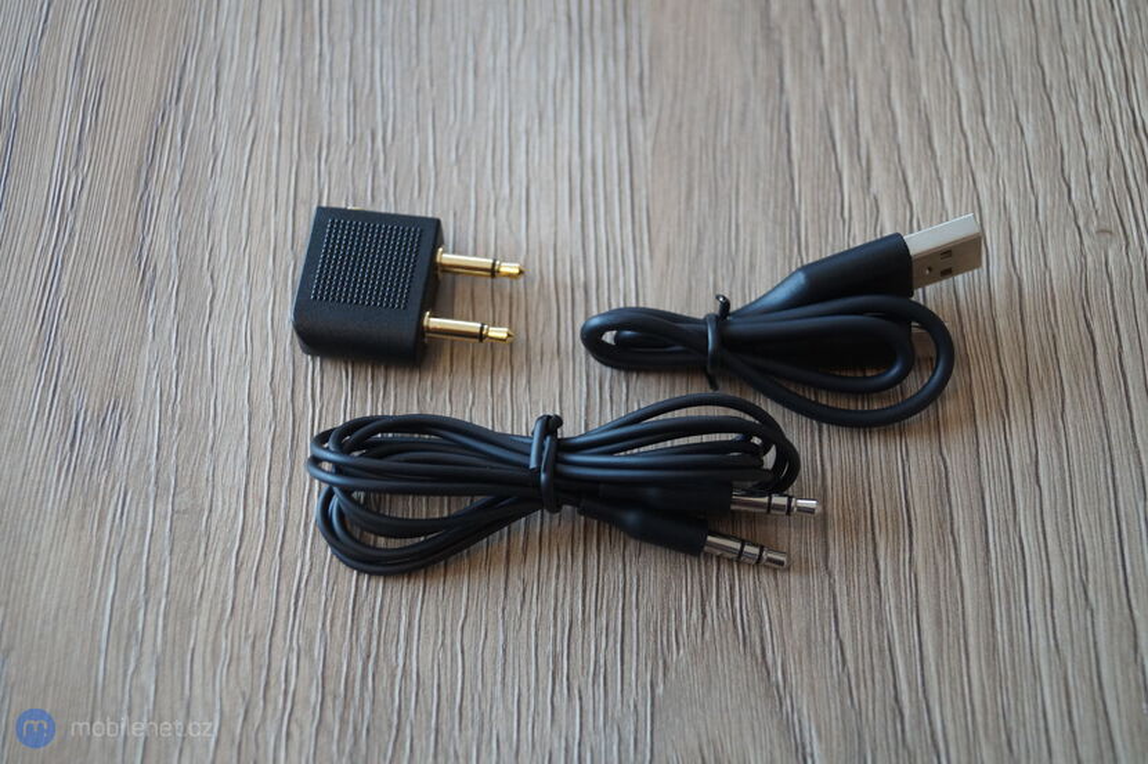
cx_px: 574
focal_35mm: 52
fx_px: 1673
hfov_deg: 37.9
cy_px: 382
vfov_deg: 25.7
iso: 800
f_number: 5
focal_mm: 35
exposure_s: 1/160
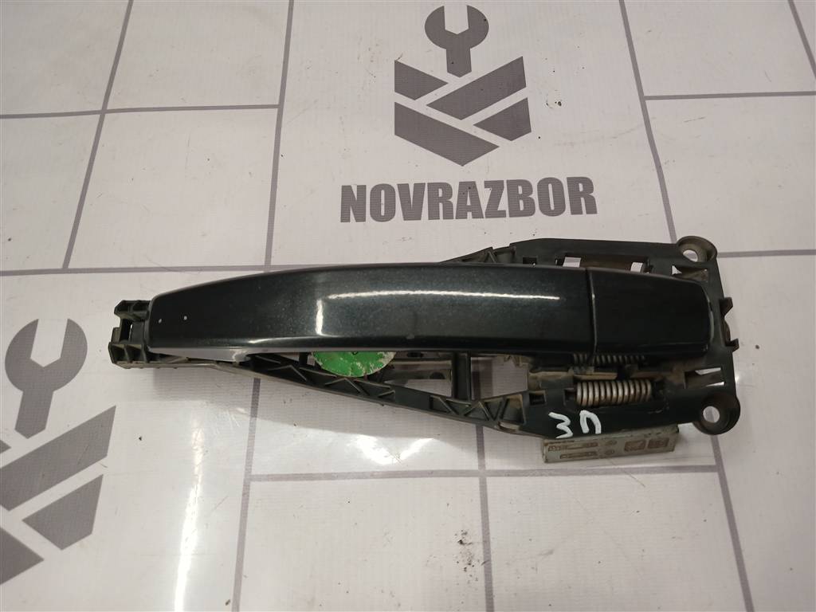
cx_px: 408
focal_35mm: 27
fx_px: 636
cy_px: 306
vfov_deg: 51.4
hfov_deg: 65.3
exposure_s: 1/50
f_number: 1.8
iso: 80
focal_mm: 4
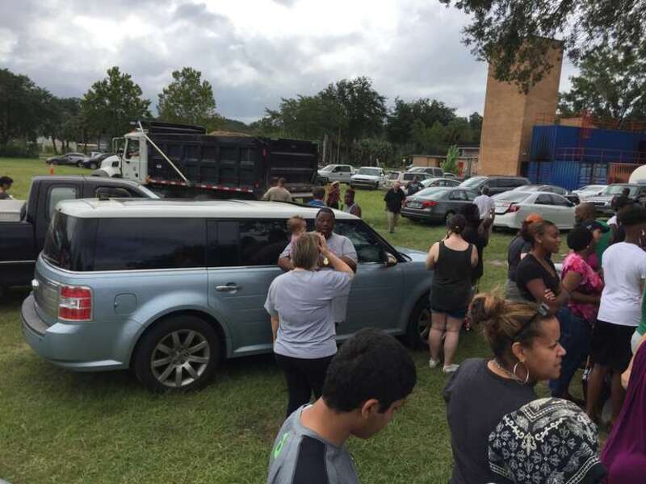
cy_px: 242
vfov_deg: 48.2
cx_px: 323
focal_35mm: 29
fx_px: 541
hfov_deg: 61.7
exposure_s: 1/1980
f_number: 2.2
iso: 32
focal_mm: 4.15
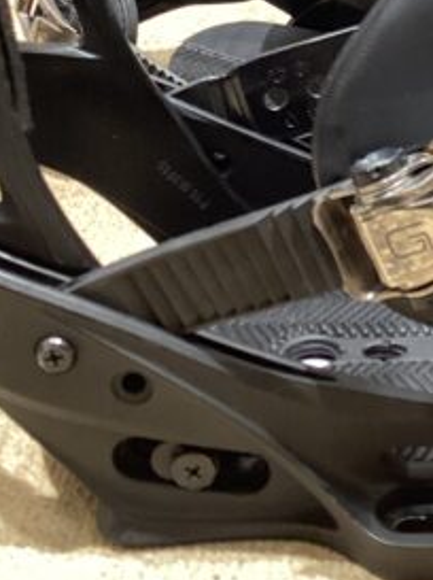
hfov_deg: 15.8
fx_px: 1521
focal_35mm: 91
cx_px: 461
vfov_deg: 20.6
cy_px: -49
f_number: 2.4
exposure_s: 1/33
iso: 400
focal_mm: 3.3
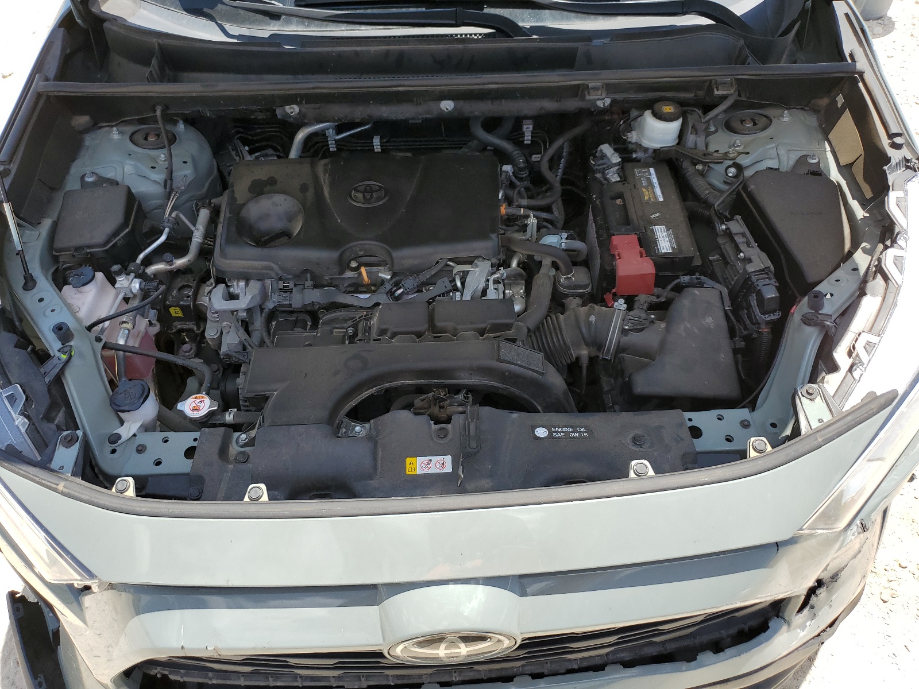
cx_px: 460
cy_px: 344
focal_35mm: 26
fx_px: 690
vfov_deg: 53.1
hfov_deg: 67.3
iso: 50
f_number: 1.5
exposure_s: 1/1667
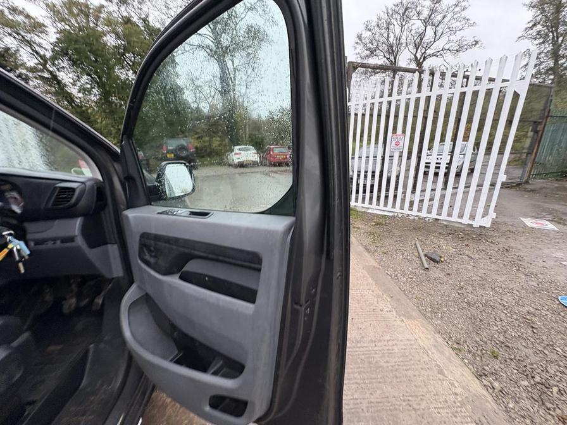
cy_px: 212
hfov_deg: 102.1
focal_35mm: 14
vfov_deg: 85.7
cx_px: 284
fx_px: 229
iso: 250
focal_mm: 2.22
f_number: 2.2
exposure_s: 1/60
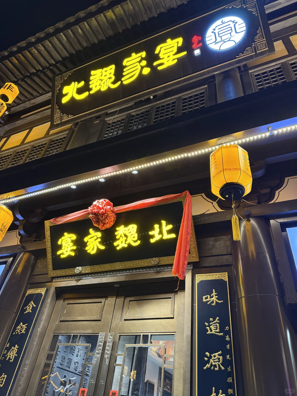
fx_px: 275
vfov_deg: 71.6
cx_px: 148
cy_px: 198
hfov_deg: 56.8
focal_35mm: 24
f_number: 1.78
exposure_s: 1/50
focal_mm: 6.76
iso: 320
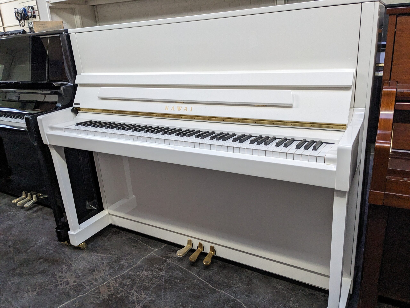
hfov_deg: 65.3
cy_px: 154
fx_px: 320
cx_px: 205
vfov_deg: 51.4
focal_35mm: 27
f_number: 1.73
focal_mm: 4.38
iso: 115
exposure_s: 1/24
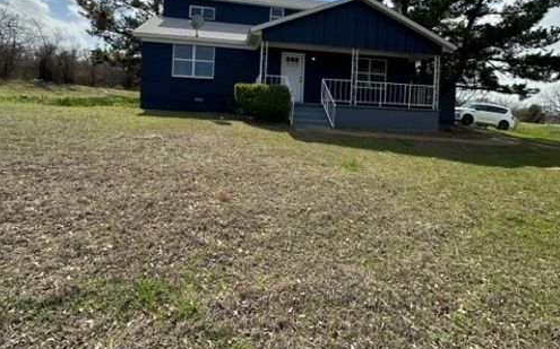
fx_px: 305
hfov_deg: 85.1
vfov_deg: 57.9
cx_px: 281
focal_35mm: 20
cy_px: 108
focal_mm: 2.22
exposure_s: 1/1984
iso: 50
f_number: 2.2
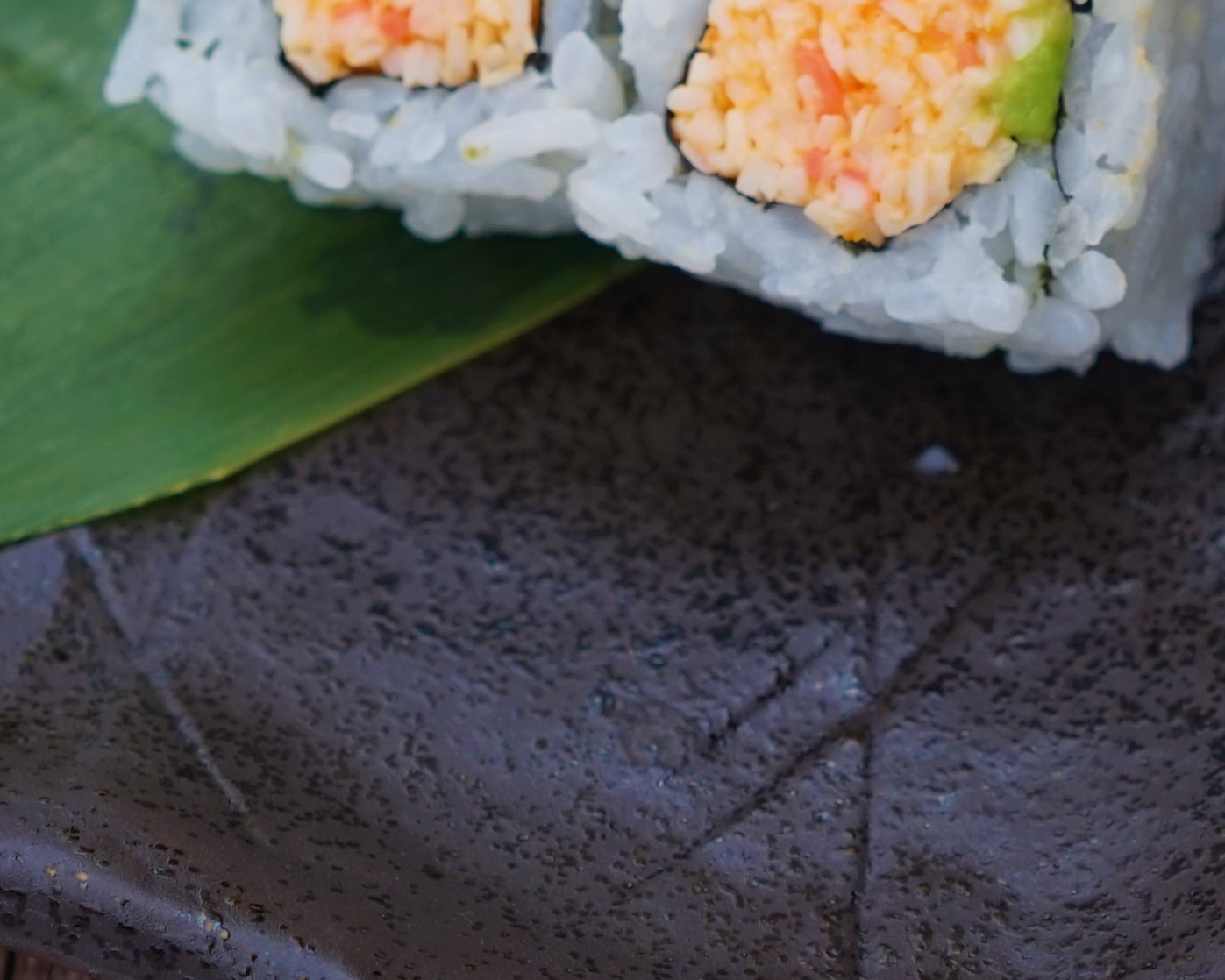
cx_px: 1080
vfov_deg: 7.7
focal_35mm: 198
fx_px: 7180
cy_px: -391
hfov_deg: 9.7
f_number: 4.5
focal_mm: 55
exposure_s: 1/320
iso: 100
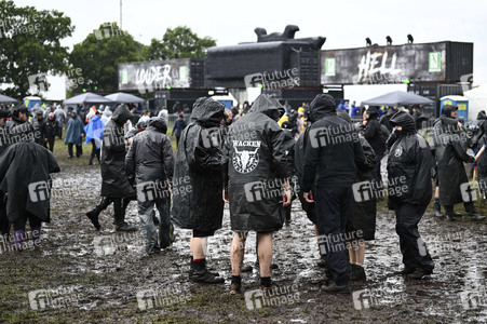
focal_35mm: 70
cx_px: 244
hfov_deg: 28.9
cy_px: 162
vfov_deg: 19.4
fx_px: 946
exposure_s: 1/500
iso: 64
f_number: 2.8
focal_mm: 70
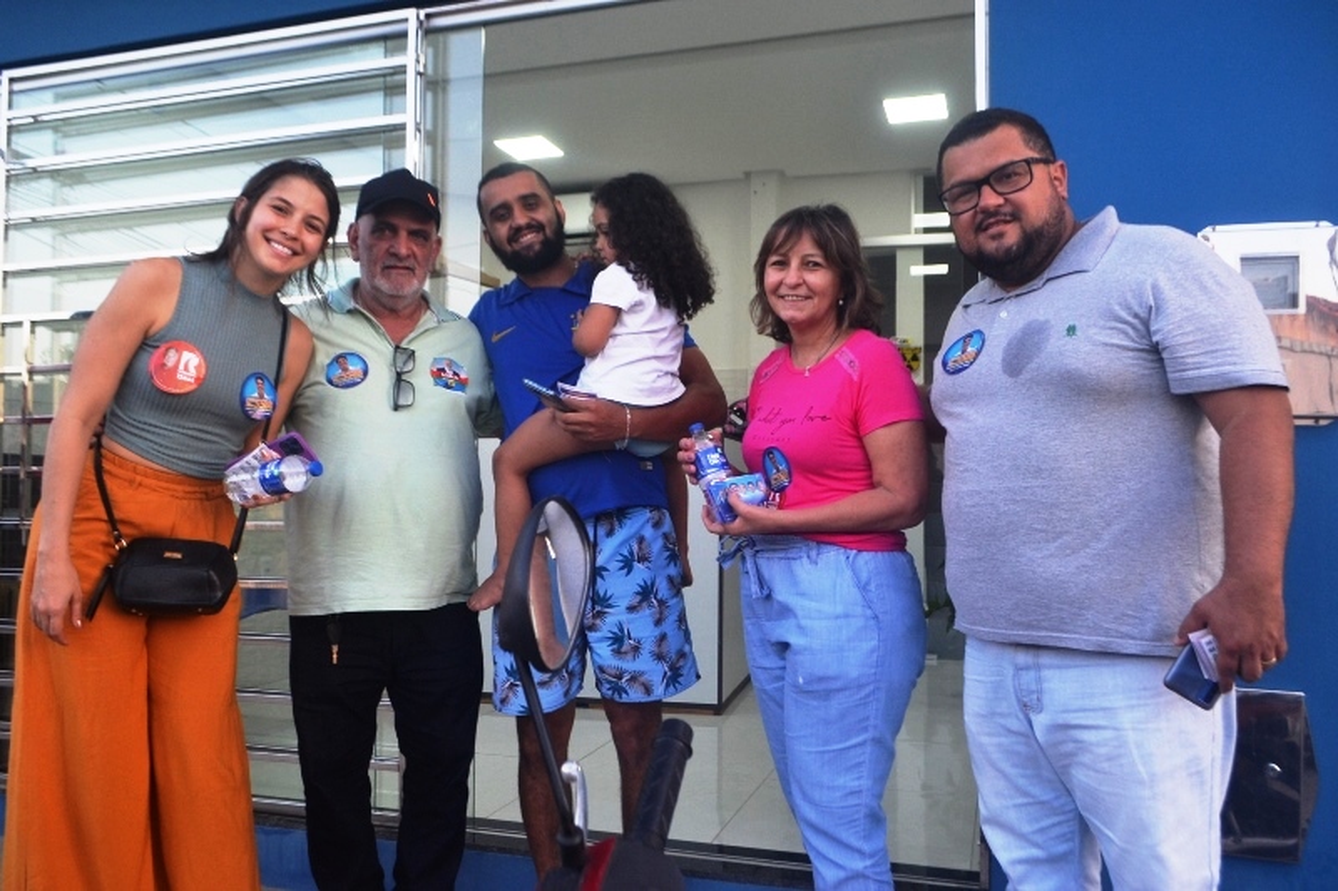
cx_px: 669
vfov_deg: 47.9
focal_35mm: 27
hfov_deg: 67.4
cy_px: 446
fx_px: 1003
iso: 400
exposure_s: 1/100
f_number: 5
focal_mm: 18
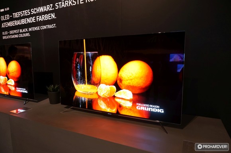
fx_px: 154
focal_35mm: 24
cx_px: 116
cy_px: 76
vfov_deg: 53.1
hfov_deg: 73.8
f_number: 3.5
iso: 400
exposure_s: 1/20
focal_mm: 16
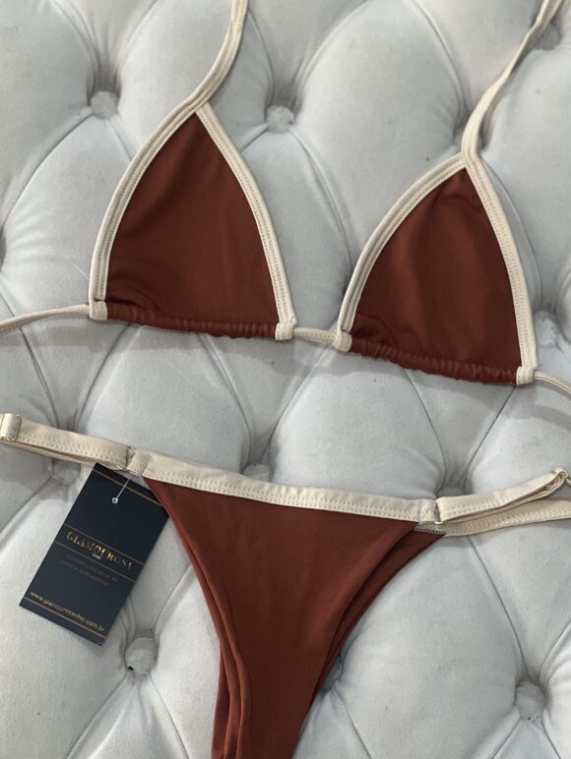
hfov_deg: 15.9
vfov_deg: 21.1
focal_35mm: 93
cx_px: 313
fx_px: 2043
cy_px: 424
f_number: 2.8
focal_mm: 9
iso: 160
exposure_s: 1/120
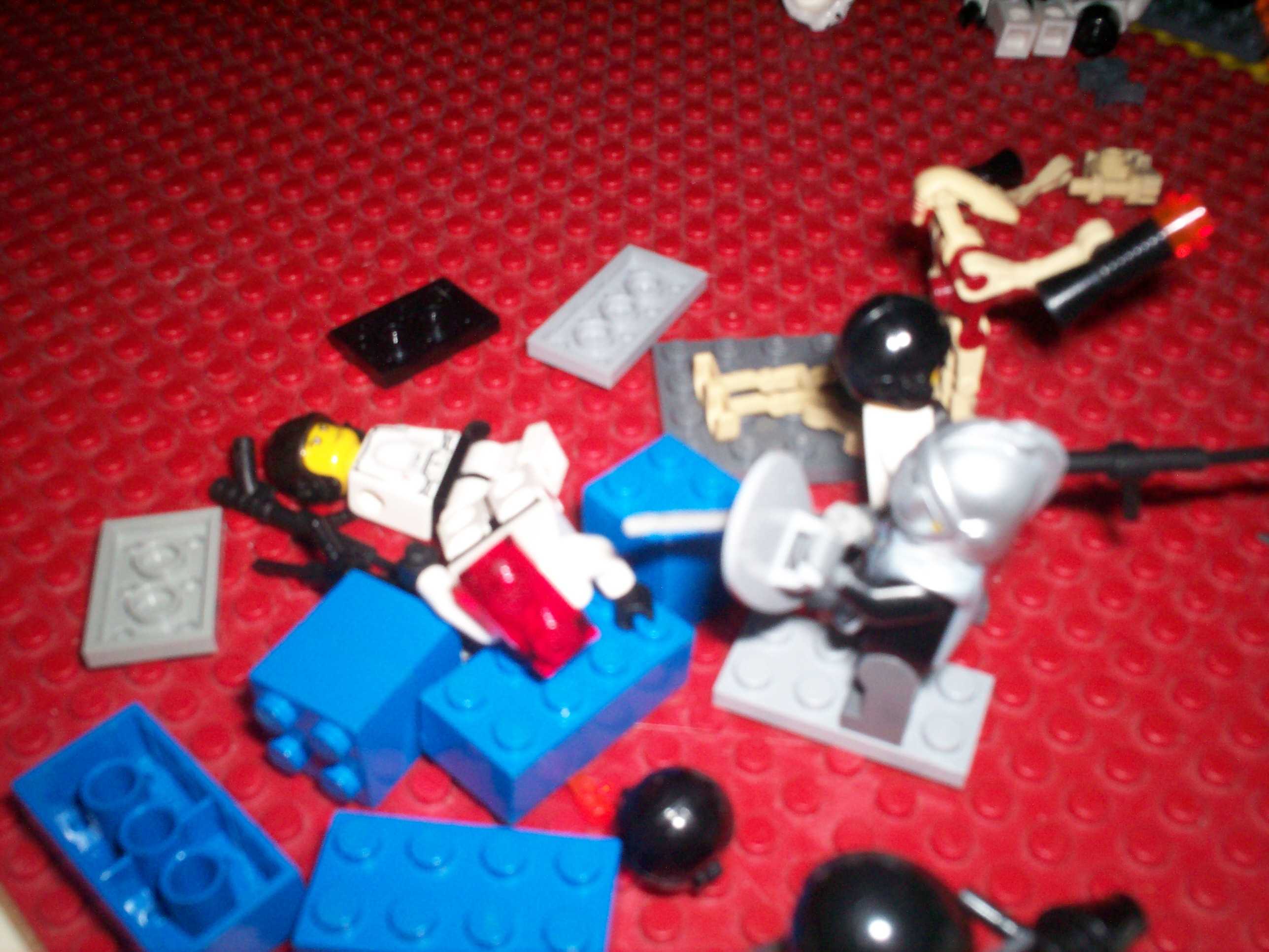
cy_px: 476
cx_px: 634
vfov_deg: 39.7
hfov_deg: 51.4
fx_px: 1320
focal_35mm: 36
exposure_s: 1/60
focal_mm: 6
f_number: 4.5
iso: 140
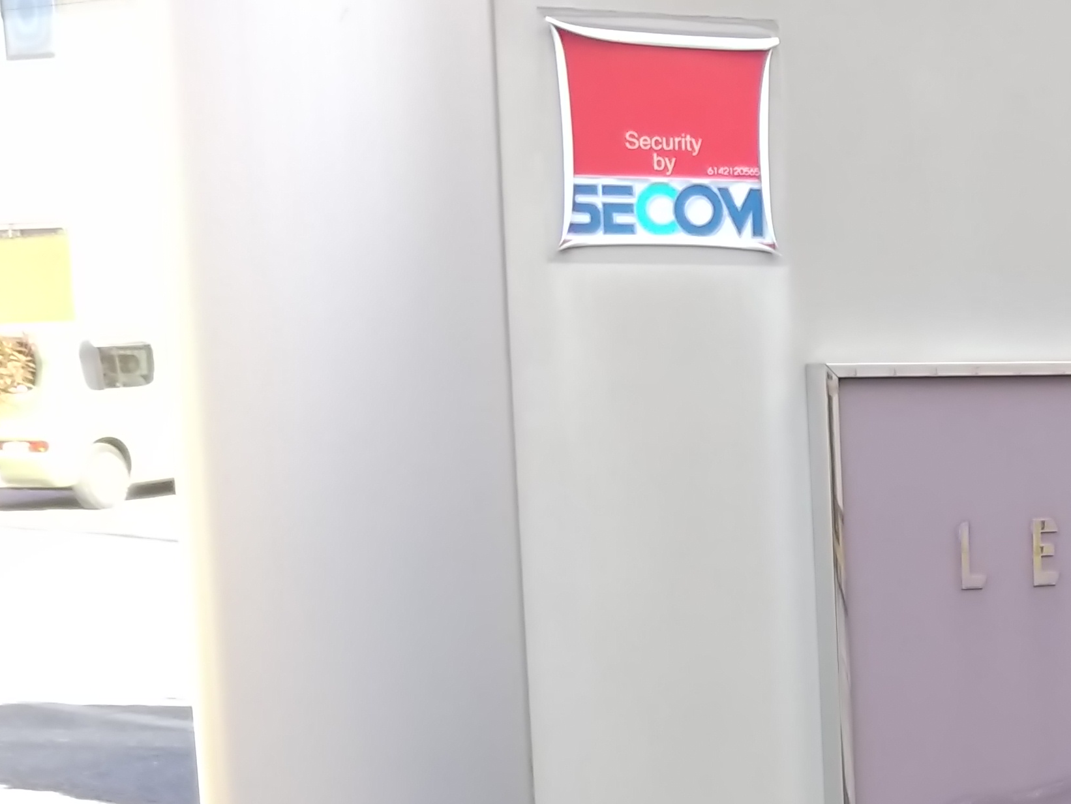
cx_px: 1186
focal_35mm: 76
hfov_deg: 24.0
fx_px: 2352
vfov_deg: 18.9
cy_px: 809
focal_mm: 4
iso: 32
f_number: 2.2
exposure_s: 1/120
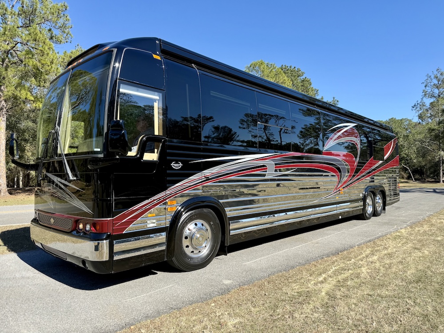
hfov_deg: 71.6
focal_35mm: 24
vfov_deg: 56.8
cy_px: 166
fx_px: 308
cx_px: 222
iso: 80
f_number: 1.78
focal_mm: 6.76
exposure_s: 1/2000
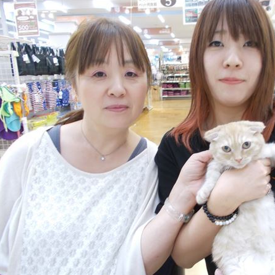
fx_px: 279
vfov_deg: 52.5
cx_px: 183
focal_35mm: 31
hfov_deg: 51.6
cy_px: 138
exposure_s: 1/15
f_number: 3.2
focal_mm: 4.6
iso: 200
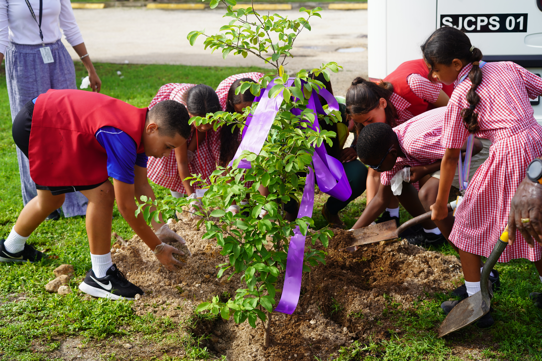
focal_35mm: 50
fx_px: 753
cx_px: 271
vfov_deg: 27.0
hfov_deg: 39.6
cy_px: 180
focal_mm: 50
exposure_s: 1/250
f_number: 5
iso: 100
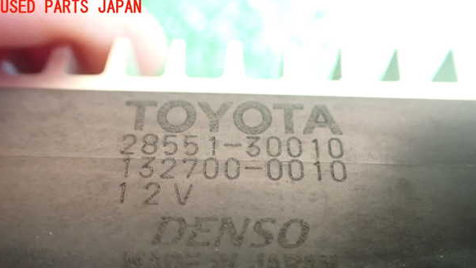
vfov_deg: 35.3
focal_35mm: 33
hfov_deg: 59.5
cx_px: 236
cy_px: 178
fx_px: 416
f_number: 2.3
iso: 1600
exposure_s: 1/30
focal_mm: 5.4
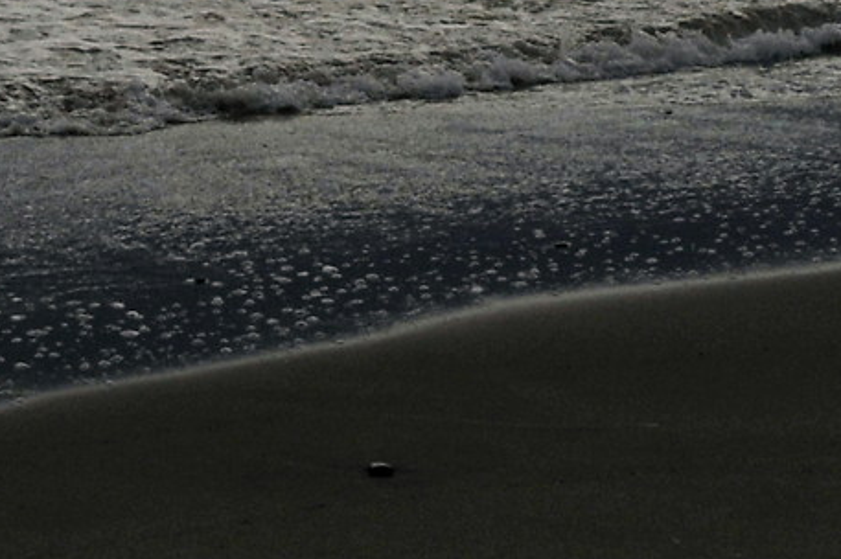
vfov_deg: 6.2
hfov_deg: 9.7
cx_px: 123
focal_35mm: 213
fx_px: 4963
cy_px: -636
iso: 200
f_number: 9
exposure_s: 1/320
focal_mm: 27
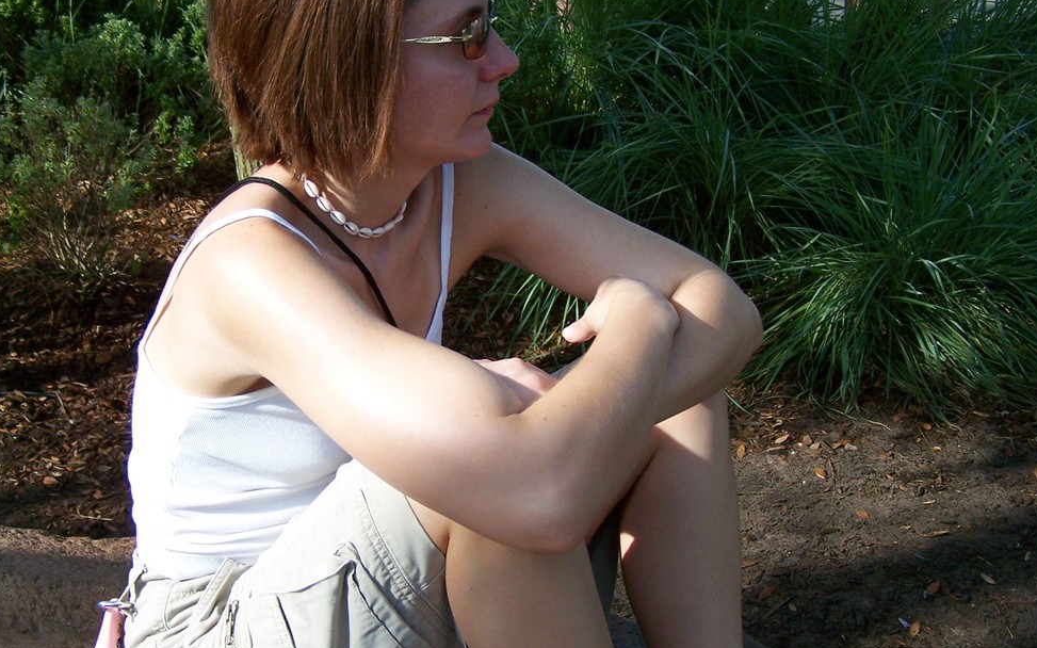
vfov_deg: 24.4
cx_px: 438
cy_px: 371
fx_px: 1498
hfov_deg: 38.1
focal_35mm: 53
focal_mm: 6.3
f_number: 2.8
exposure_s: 1/800
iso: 100
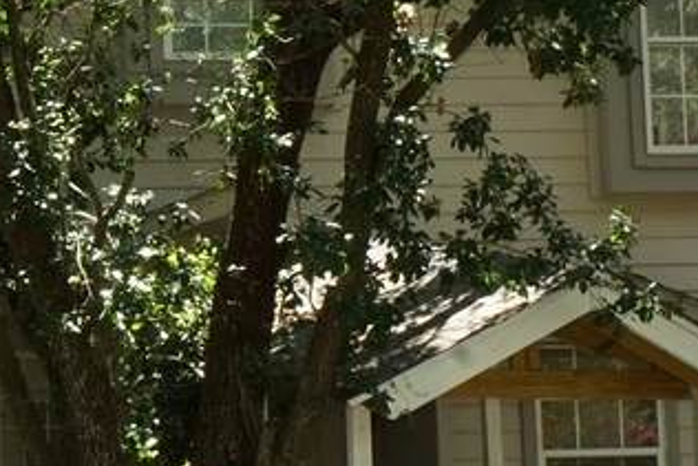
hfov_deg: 21.7
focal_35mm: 89
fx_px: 1726
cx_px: -60
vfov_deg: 15.1
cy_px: 477
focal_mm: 15
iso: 800
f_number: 22
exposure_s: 1/40
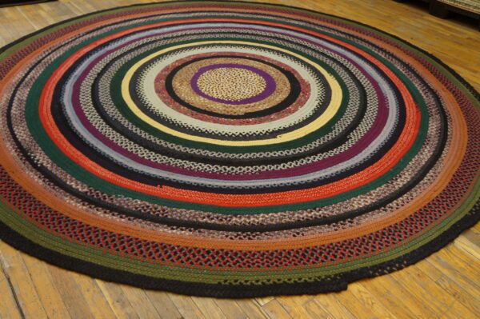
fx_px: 440
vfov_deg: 39.9
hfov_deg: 57.3
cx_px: 240
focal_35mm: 33
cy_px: 160
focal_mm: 22
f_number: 4
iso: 1250
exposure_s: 1/60
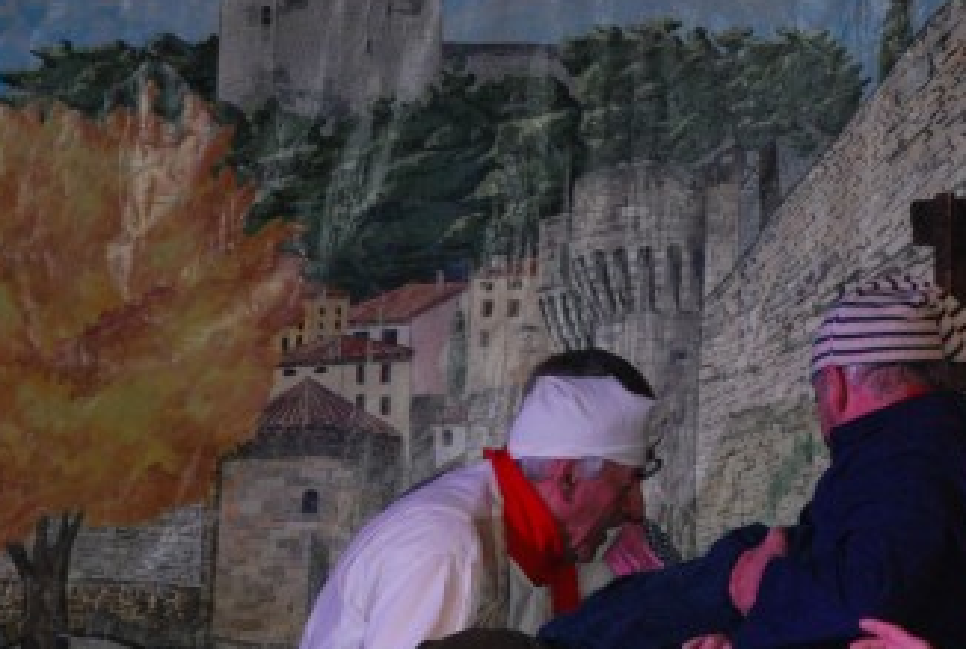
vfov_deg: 4.6
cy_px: 547
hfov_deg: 6.9
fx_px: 8068
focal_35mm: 300
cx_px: 575
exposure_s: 1/60
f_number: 4.8
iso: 800
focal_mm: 102
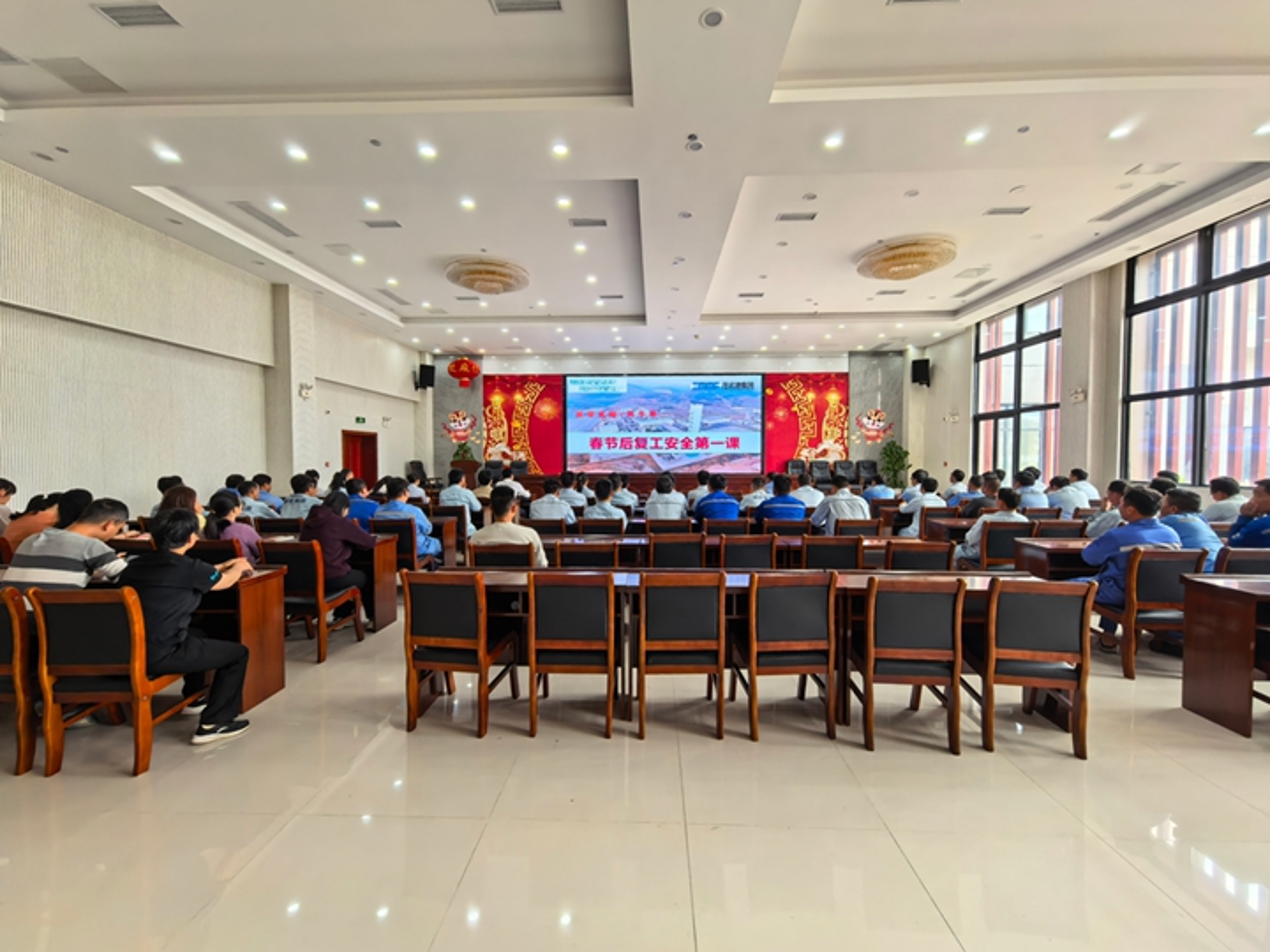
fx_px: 477
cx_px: 635
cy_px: 476
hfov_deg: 106.2
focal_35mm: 13
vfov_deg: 89.9
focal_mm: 1.95
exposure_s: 1/100
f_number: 2.2
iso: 125
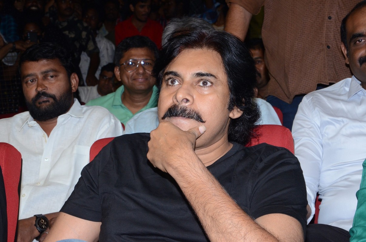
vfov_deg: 14.6
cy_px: 121
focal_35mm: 93
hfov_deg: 22.0
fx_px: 944
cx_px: 183
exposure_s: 1/125
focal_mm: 62
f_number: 13
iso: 1250
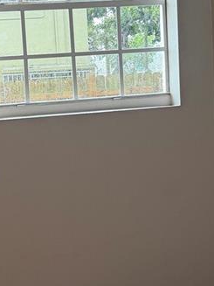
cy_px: 147
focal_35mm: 88
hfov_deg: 16.4
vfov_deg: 22.3
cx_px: -6
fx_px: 726
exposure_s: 1/60
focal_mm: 6.76
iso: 160
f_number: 1.78
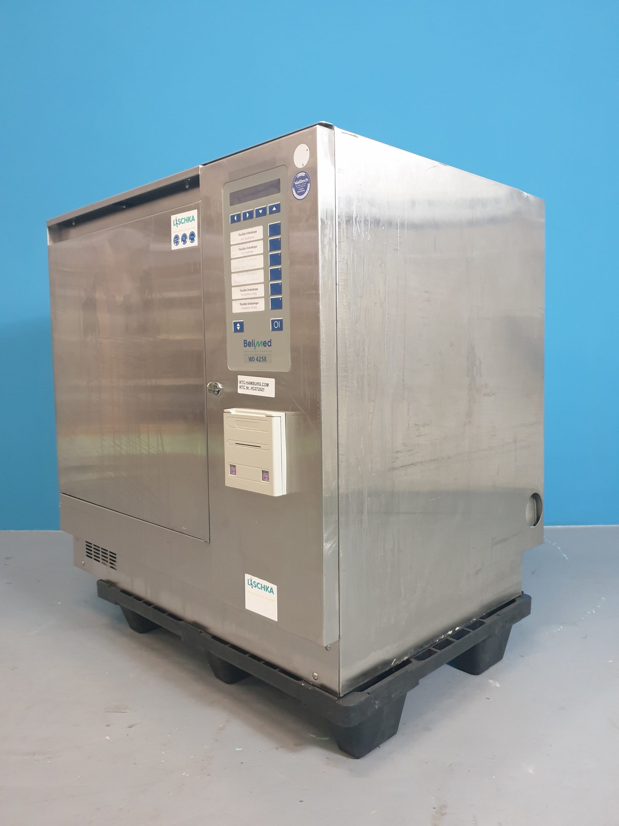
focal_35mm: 26
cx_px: 310
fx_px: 620
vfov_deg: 67.3
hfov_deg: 53.1
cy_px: 413
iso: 400
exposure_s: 1/50
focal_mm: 4.3
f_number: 1.5
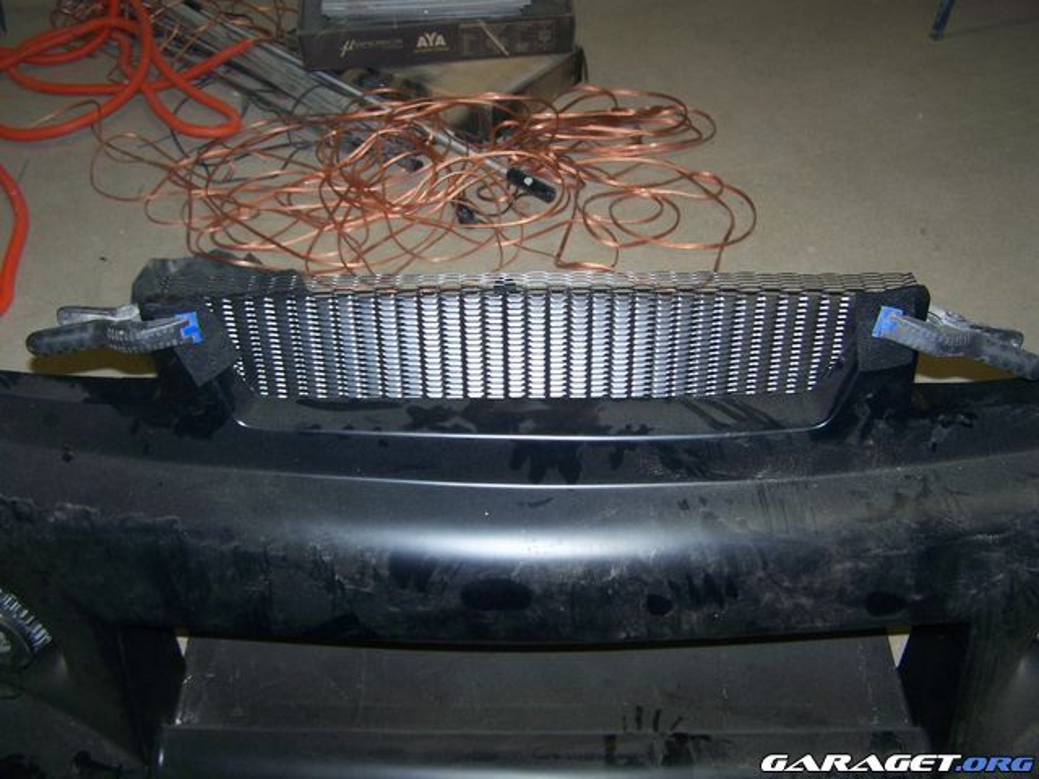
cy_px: 390
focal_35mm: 38
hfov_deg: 49.0
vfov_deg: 37.7
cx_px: 520
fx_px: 1141
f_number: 2.8
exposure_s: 1/60
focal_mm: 6.3
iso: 80
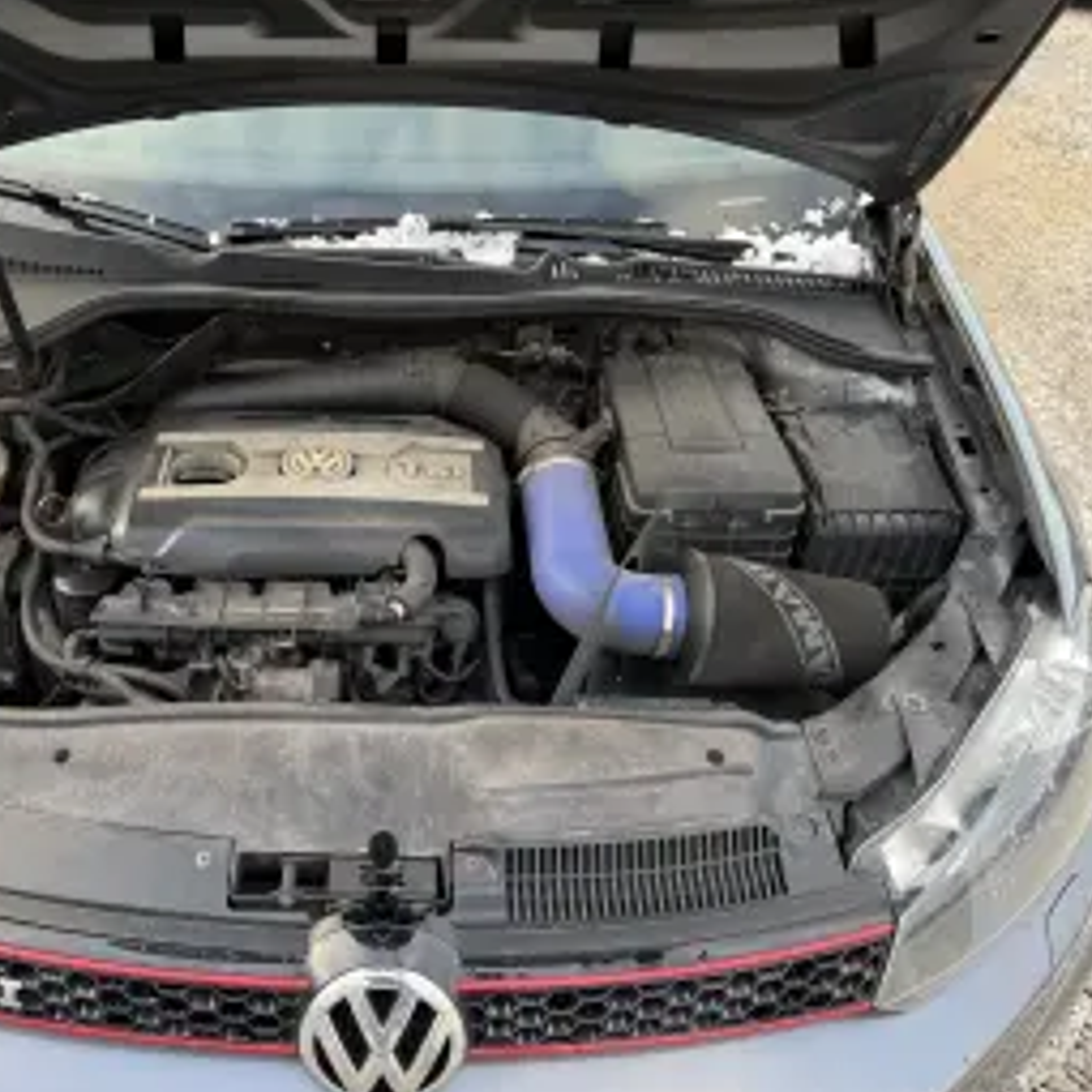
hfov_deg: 53.3
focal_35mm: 30
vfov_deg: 54.0
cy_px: 552
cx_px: 398
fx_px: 1071
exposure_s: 1/121
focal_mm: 6.76
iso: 100
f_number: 1.78
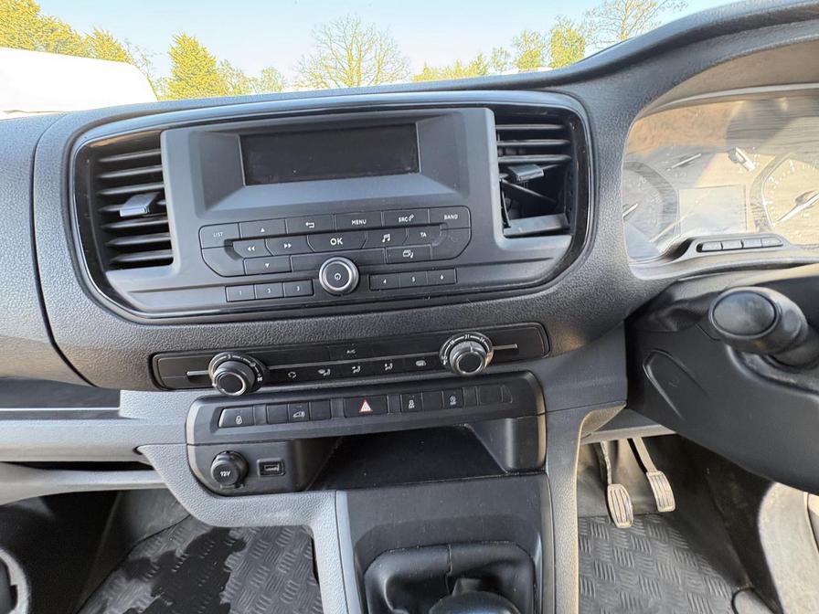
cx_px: 410
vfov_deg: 85.7
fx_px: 331
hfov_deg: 102.1
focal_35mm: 14
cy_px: 307
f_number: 2.2
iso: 250
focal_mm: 2.22
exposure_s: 1/60
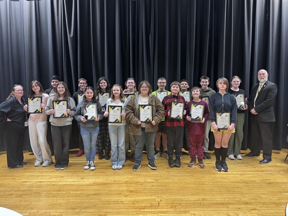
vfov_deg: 54.9
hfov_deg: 69.4
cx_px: 141
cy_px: 104
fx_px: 208
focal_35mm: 25
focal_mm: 6.76
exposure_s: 1/60
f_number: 1.78
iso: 400
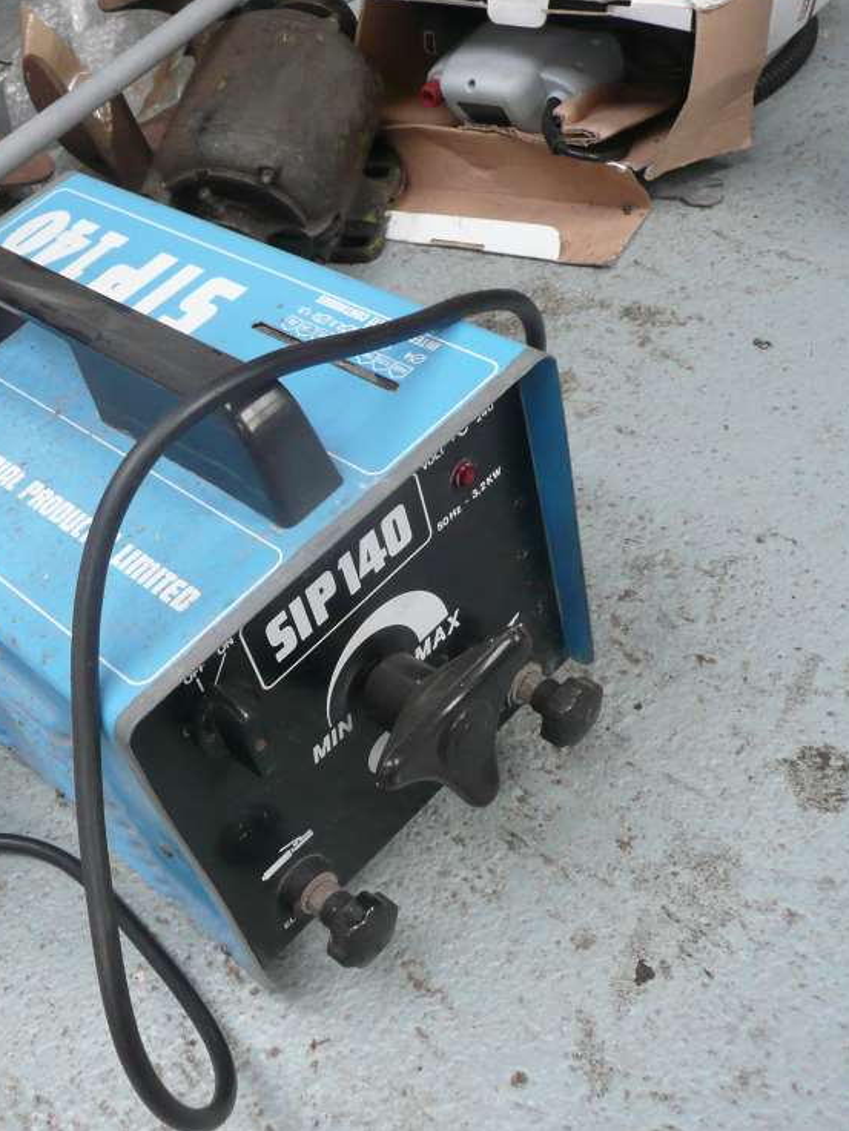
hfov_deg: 37.0
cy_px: 560
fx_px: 1242
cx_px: 233
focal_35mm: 38
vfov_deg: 49.0
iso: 200
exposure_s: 1/30
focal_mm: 4.6
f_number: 3.3
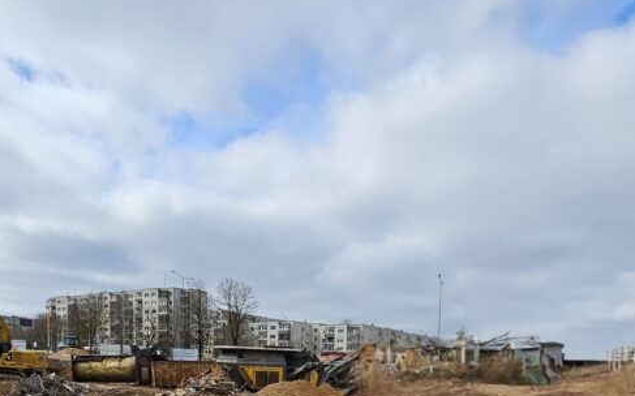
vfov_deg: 35.5
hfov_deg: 64.6
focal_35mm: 29
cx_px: 331
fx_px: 502
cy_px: 455
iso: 50
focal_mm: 2.2
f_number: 2.2
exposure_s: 1/3333
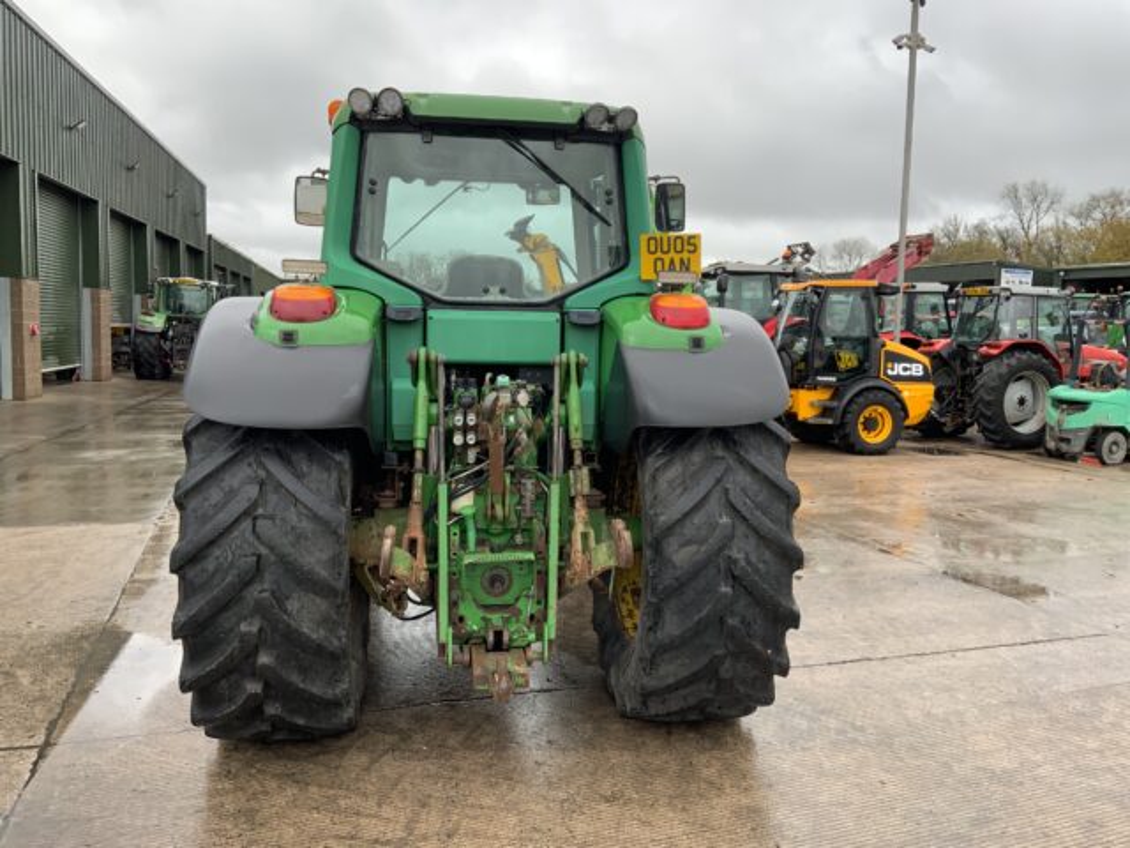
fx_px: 947
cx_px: 565
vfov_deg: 48.2
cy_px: 424
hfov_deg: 61.7
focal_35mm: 29
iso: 16
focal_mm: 3
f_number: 1.8
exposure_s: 1/130
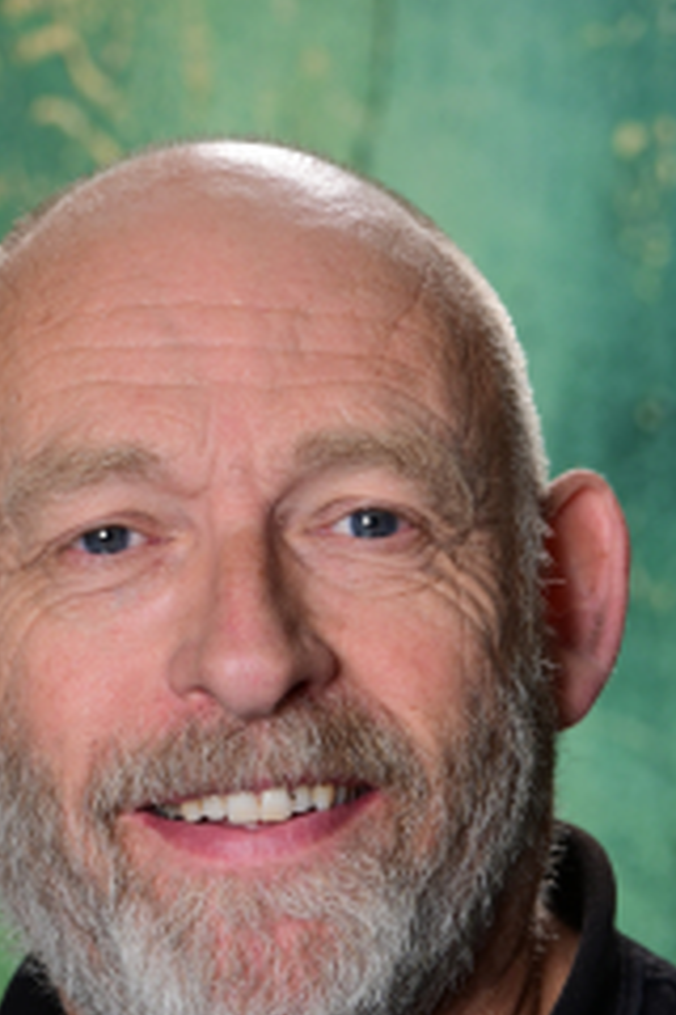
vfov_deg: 7.6
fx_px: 7661
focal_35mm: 272
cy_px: 930
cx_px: 194
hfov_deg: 5.1
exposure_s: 1/125
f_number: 8
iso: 200
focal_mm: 145
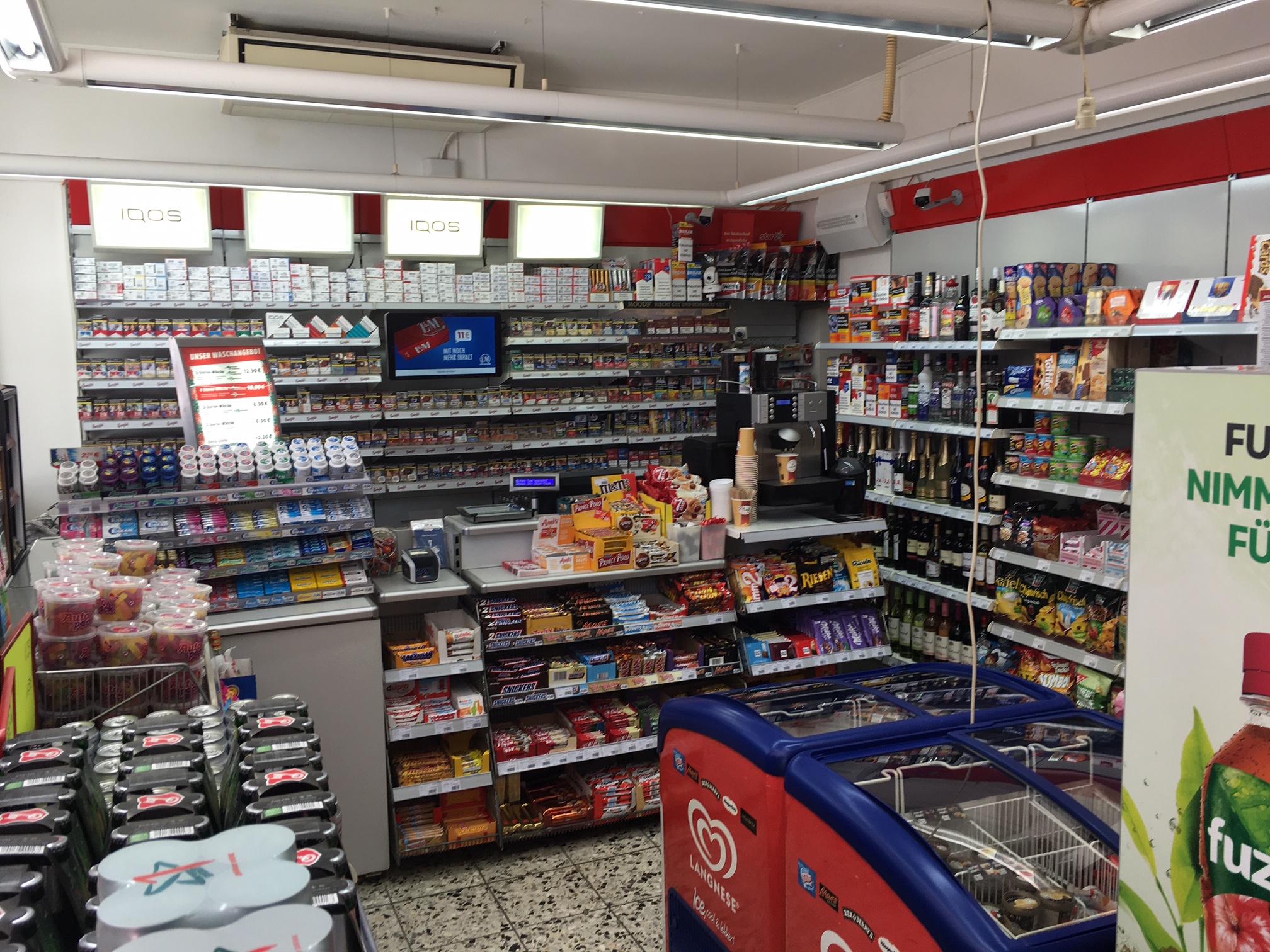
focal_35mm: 29
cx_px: 635
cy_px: 476
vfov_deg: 48.2
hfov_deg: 61.7
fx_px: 1064
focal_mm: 4.15
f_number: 2.2
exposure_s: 1/50
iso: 25
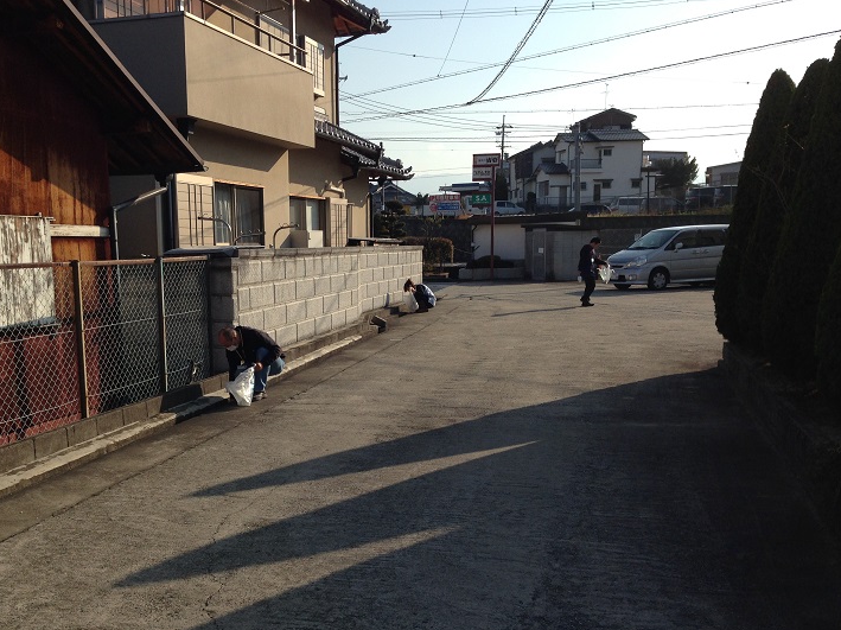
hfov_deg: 48.9
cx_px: 368
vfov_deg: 37.6
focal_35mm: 38
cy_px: 362
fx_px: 923
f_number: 2.4
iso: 50
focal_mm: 4.12
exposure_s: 1/1808
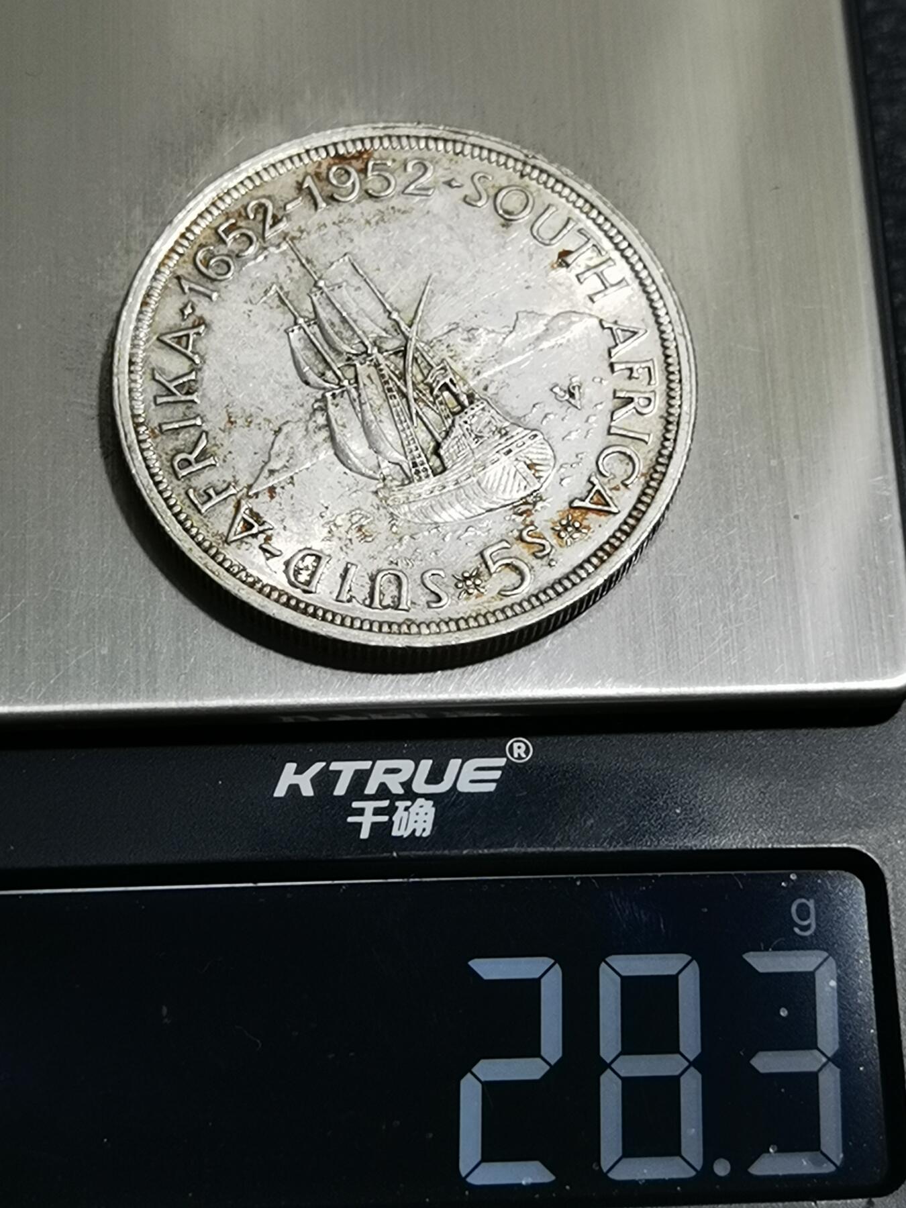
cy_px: 604
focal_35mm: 79
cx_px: 453
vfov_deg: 24.7
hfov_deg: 18.7
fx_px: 2757
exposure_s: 1/100
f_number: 1.9
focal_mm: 6.67
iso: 80
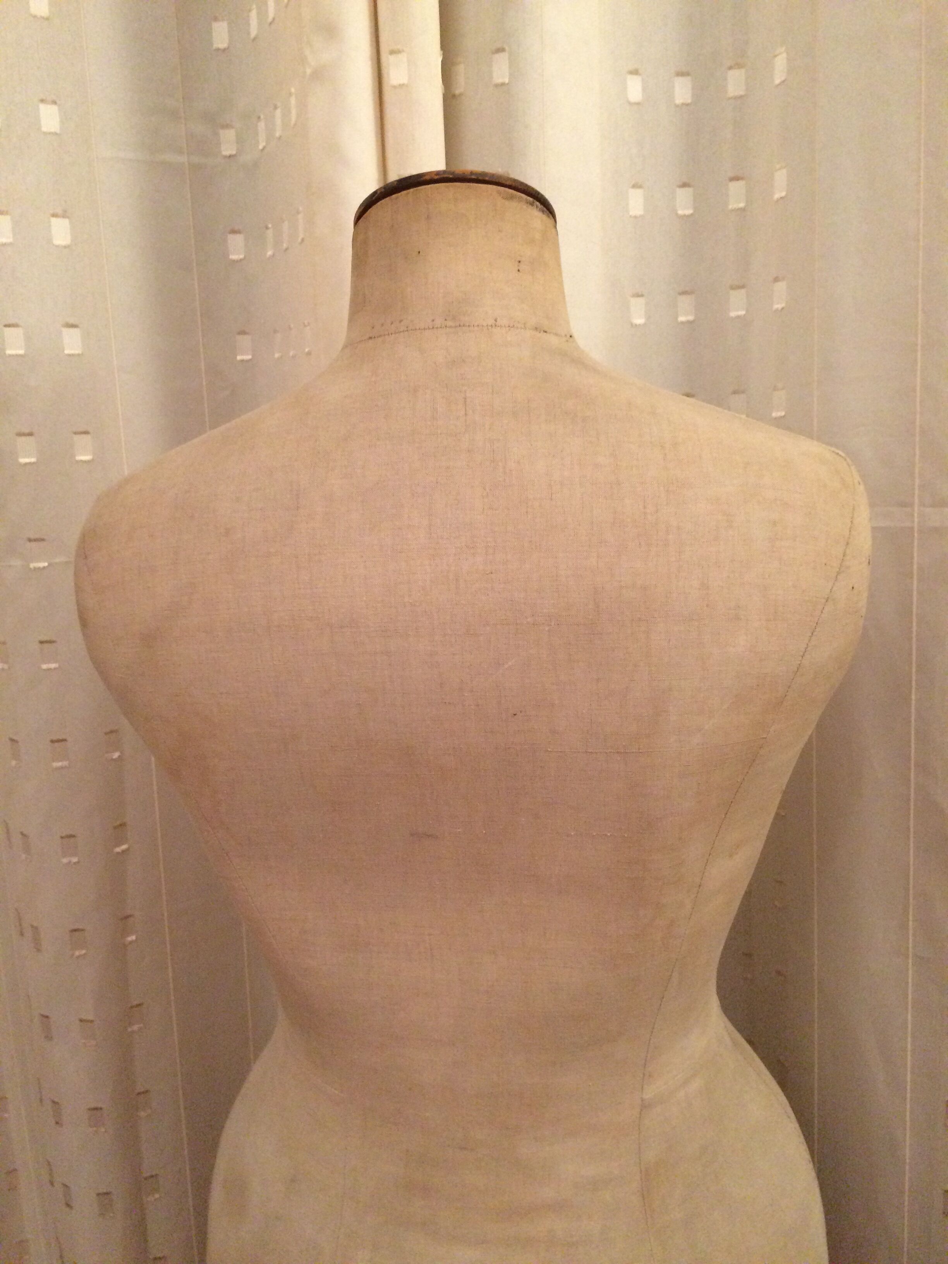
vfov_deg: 61.7
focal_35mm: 29
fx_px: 1059
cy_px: 632
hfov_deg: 48.2
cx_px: 474
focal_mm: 4.15
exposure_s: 1/33
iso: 320
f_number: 2.2
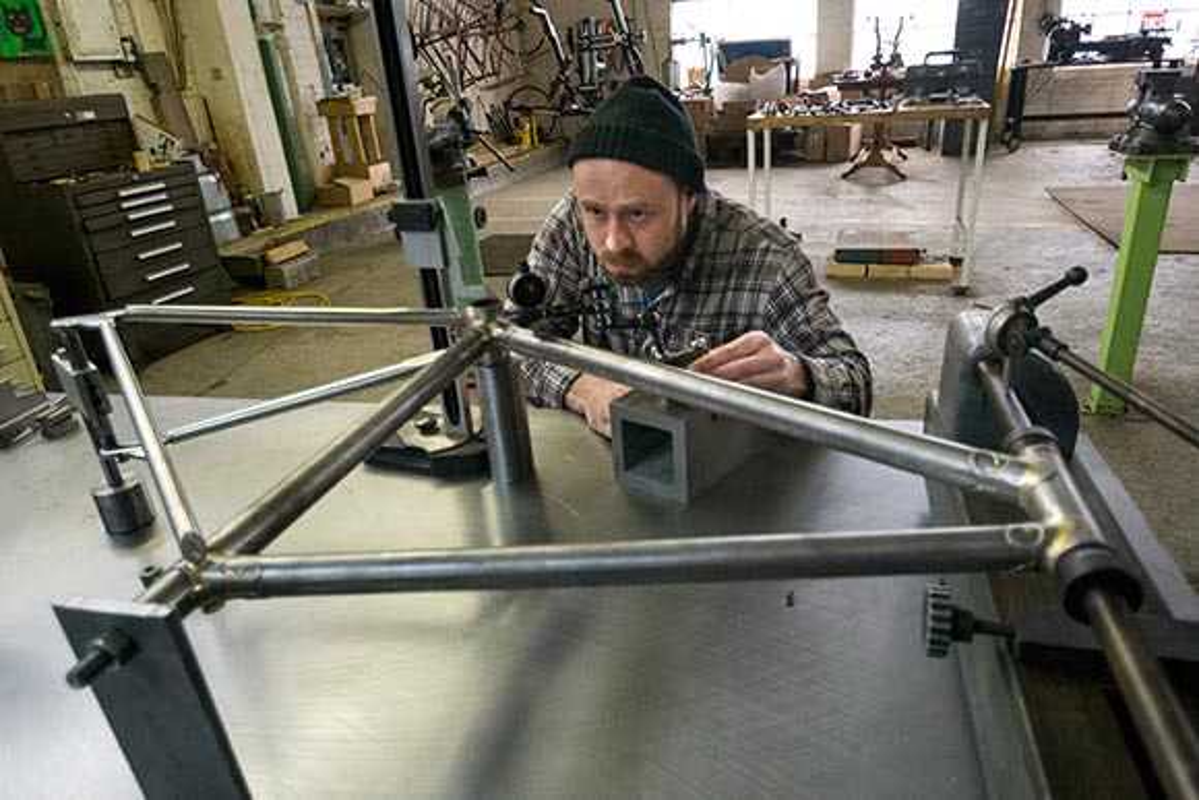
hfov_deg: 90.0
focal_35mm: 18
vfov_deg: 67.4
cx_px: 600
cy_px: 400
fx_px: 600
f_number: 4.5
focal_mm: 12
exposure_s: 1/160
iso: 3200
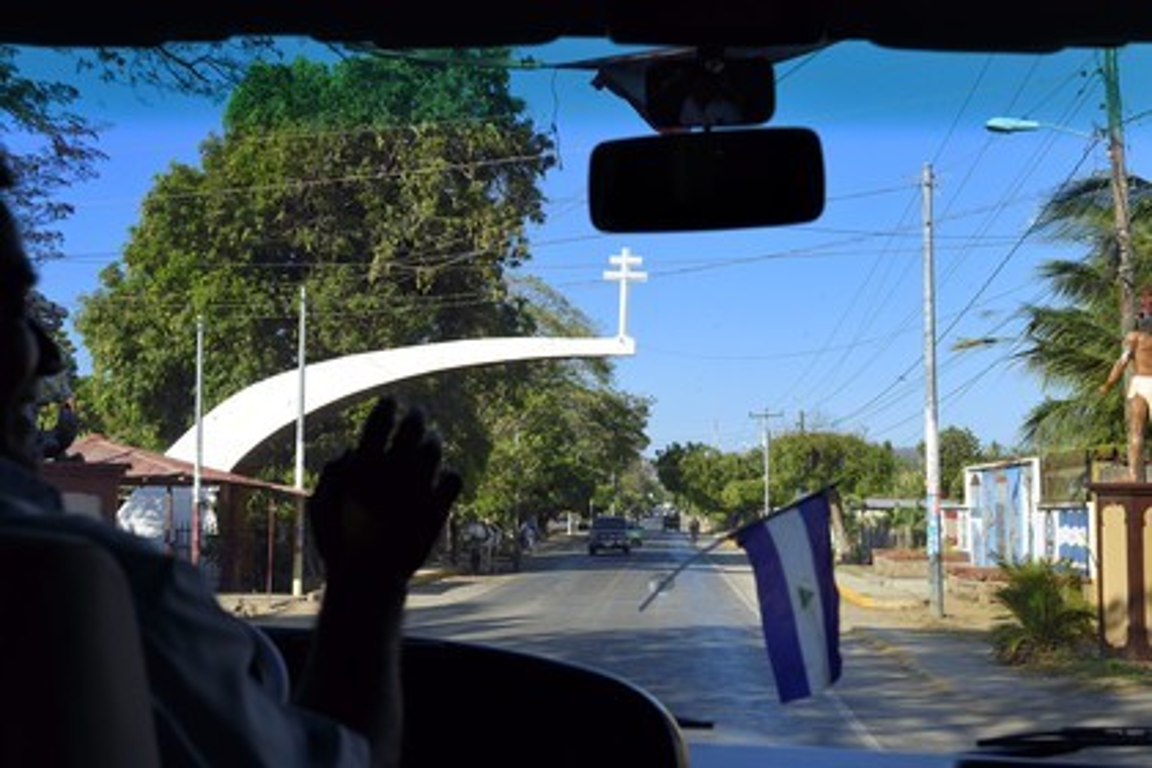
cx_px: 576
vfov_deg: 24.2
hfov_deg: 35.6
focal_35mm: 56
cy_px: 384
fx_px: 1792
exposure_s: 1/250
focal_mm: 56
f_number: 10
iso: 200
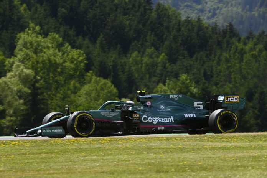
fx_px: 2077
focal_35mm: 280
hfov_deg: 7.4
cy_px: 89
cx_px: 134
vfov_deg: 4.9
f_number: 8
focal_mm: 280
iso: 400
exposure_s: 1/1000
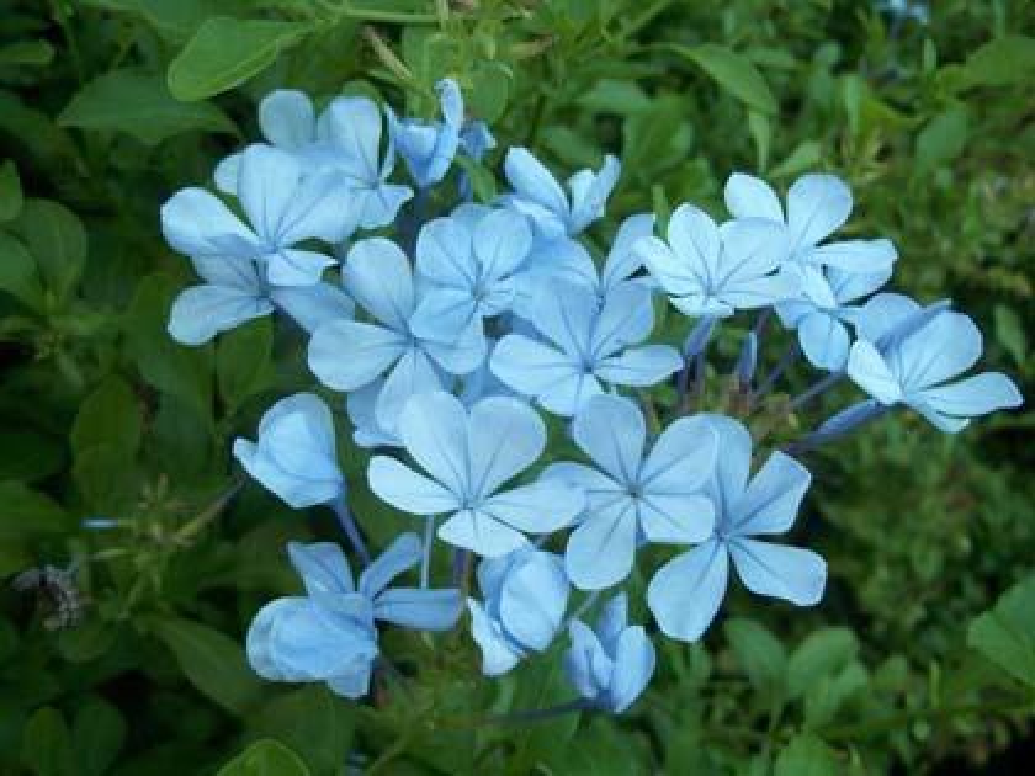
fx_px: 1076
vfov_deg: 39.7
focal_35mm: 36
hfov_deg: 51.4
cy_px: 388
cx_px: 518
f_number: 3.1
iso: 80
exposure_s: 1/80
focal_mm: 6.5
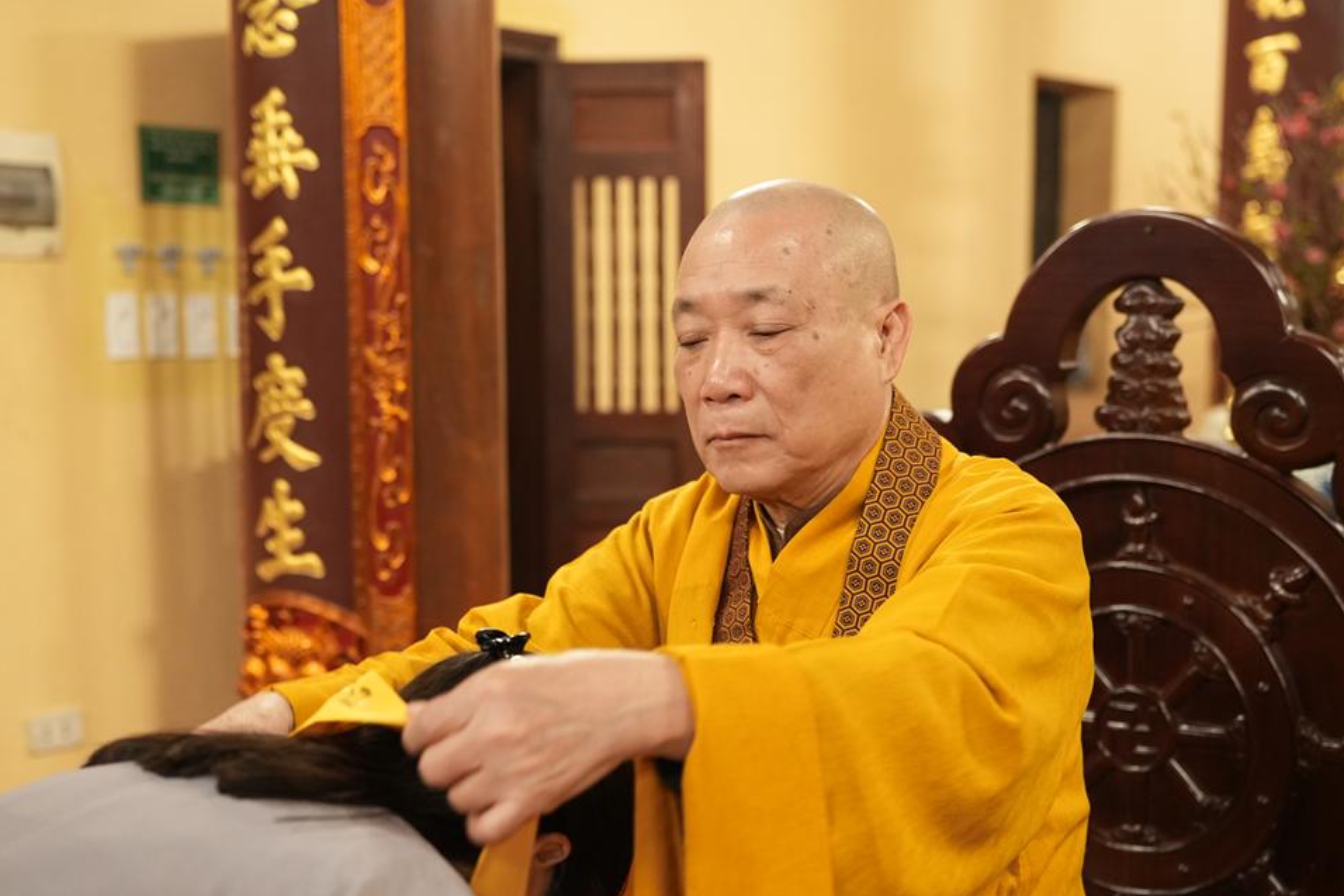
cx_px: 592
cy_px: 560
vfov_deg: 24.5
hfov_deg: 36.2
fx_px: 2053
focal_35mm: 55
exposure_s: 1/100
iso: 2500
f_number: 3.2
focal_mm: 43.8
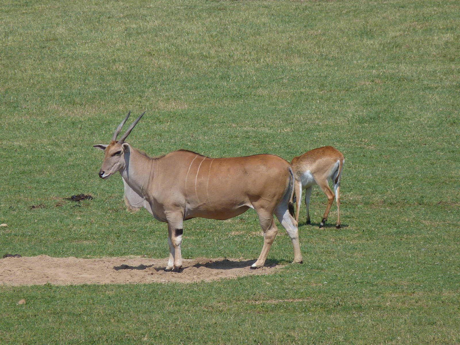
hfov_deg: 2.6
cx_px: 230
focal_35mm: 769
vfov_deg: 1.9
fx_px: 10219
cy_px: 172
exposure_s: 1/400
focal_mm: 108
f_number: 5.6
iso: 80
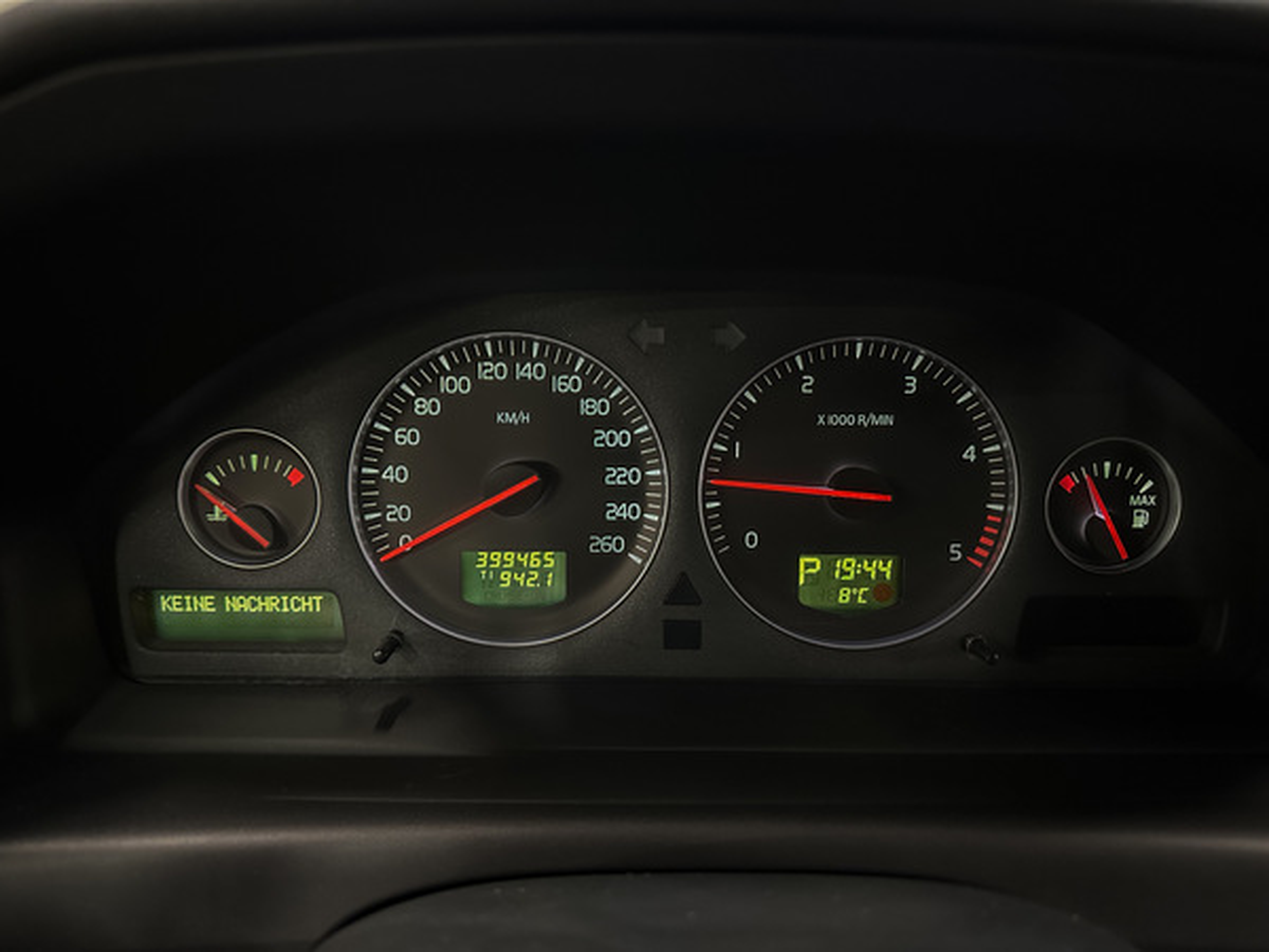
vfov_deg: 56.8
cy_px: 476
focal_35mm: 24
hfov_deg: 71.6
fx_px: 880
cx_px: 634
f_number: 1.78
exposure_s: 1/25
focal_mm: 6.86
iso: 1250
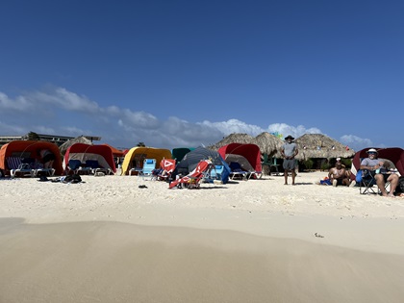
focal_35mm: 26
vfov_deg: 53.1
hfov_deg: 67.3
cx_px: 202
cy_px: 152
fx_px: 303
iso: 50
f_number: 1.6
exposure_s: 1/9901
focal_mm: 5.1
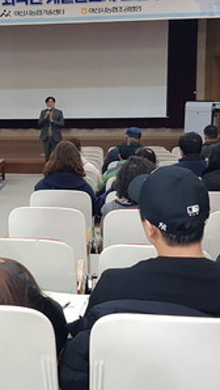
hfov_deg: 20.4
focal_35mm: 57
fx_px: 590
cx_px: -1
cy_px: 162
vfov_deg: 36.5
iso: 200
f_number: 1.7
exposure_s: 1/60
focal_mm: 4.3
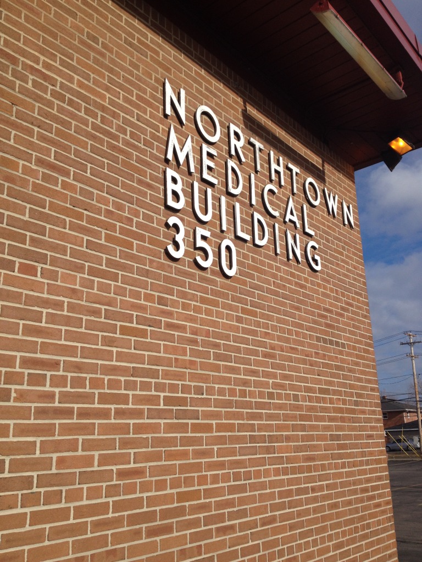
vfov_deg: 52.6
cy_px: 281
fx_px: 569
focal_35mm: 35
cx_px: 211
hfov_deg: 40.7
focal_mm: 4.28
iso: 50
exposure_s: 1/2907
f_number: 2.4
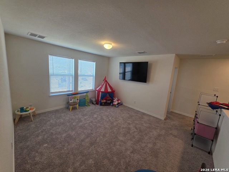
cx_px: 114
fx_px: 86
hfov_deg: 106.2
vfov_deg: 89.9
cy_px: 86
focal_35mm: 13
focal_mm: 2.2
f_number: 1.9
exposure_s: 1/120
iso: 100
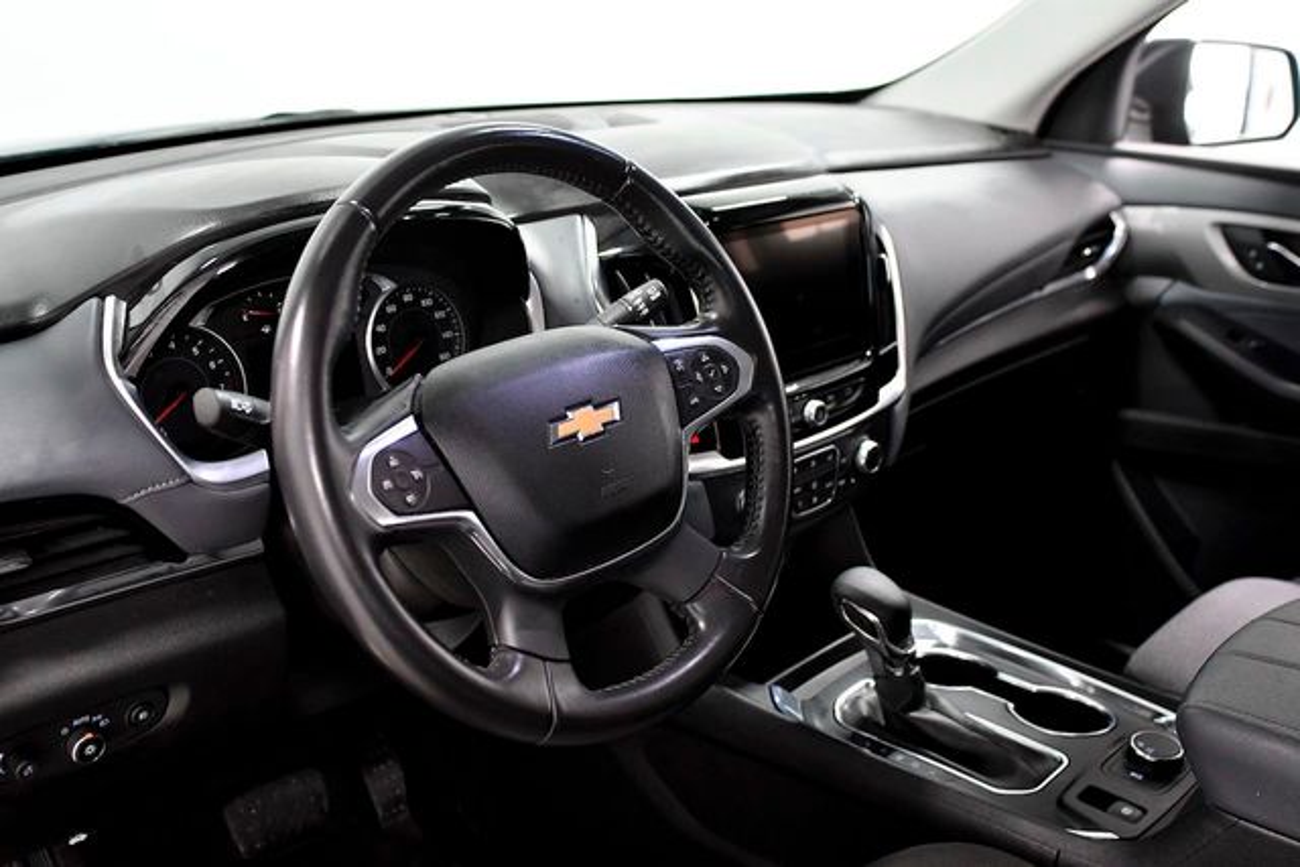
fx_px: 1300
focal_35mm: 36
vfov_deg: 36.9
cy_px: 434
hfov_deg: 53.1
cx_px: 650
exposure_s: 1/250
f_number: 3.5
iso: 2500
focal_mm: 24
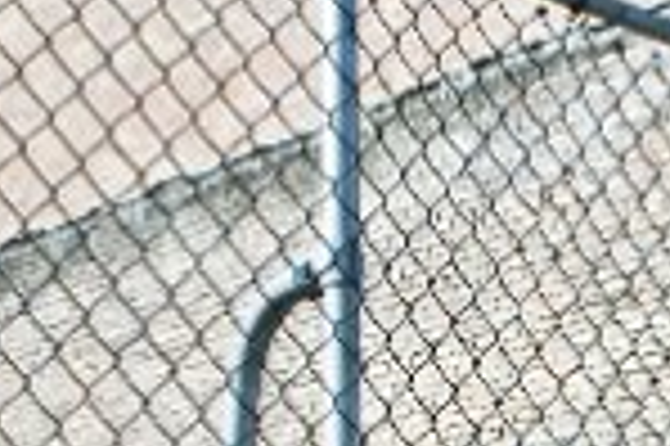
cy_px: 842
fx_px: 2398
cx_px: 724
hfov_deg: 15.5
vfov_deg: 10.0
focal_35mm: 129
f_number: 8
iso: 100
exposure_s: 1/250
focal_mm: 20
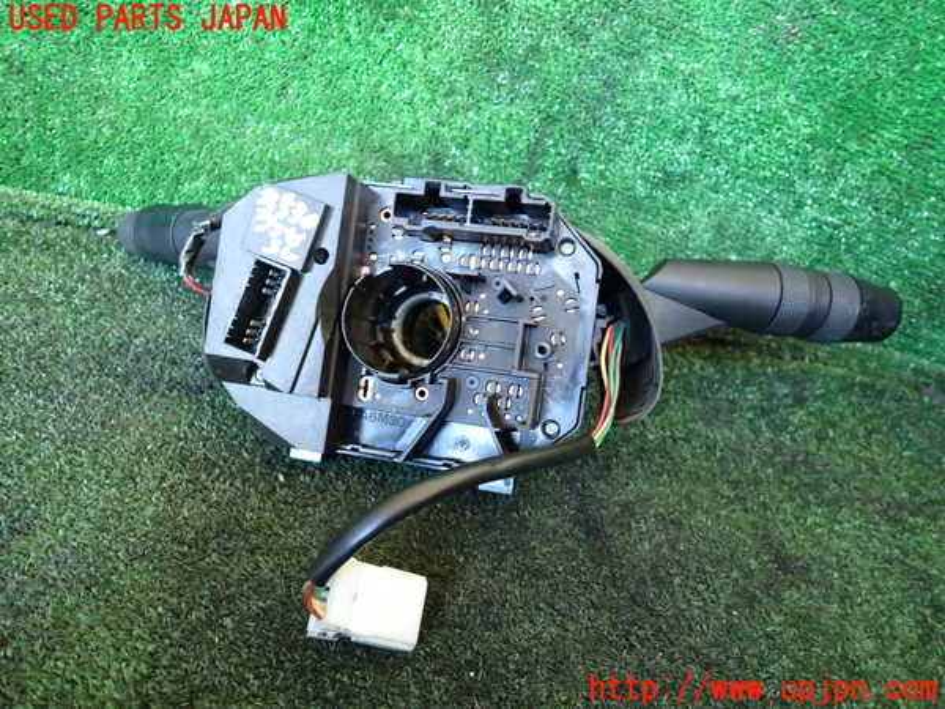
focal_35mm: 25
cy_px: 354
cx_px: 472
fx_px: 682
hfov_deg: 69.4
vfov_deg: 54.9
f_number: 2
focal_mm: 4.5
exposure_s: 1/30
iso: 500
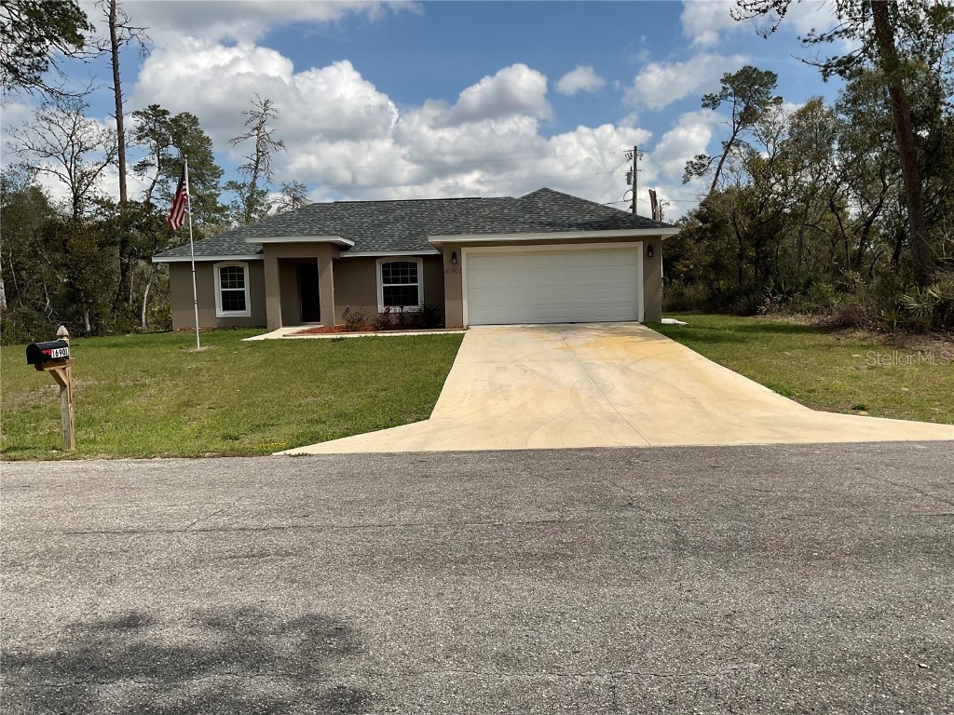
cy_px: 358
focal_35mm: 29
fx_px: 799
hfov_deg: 61.7
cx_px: 477
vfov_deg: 48.2
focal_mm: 3
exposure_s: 1/3788
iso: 20
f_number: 1.8
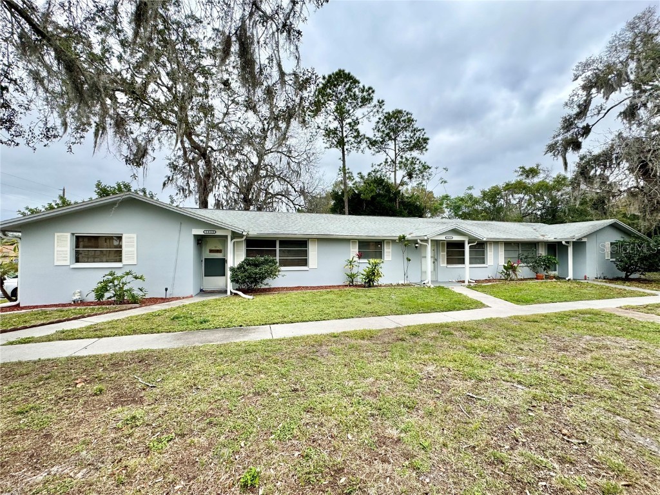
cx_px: 330
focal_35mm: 14
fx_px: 267
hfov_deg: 102.1
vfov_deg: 85.7
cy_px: 248
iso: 40
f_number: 2.2
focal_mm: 2.22
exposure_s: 1/556
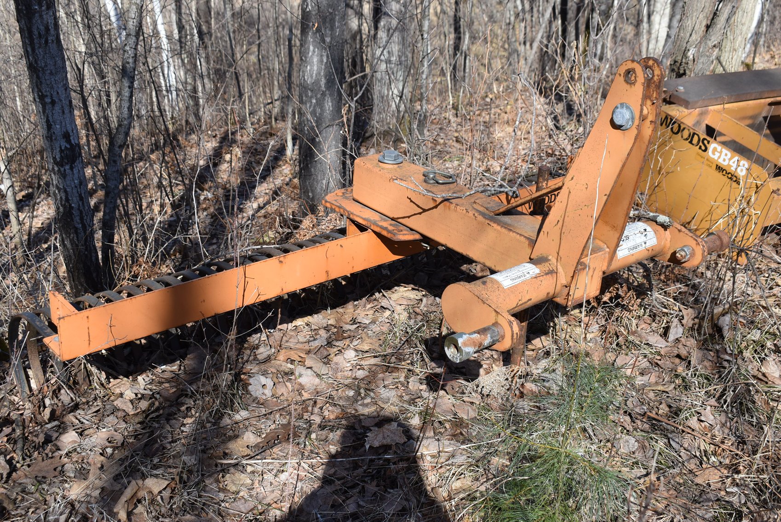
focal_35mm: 45
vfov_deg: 29.9
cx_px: 390
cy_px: 261
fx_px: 977
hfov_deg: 43.6
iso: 180
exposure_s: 1/250
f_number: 8
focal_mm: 30
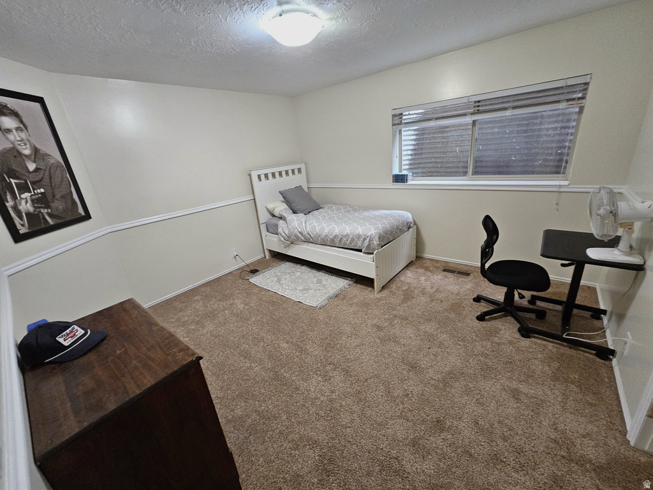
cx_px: 326
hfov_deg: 106.2
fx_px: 245
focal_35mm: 13
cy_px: 245
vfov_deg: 89.9
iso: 500
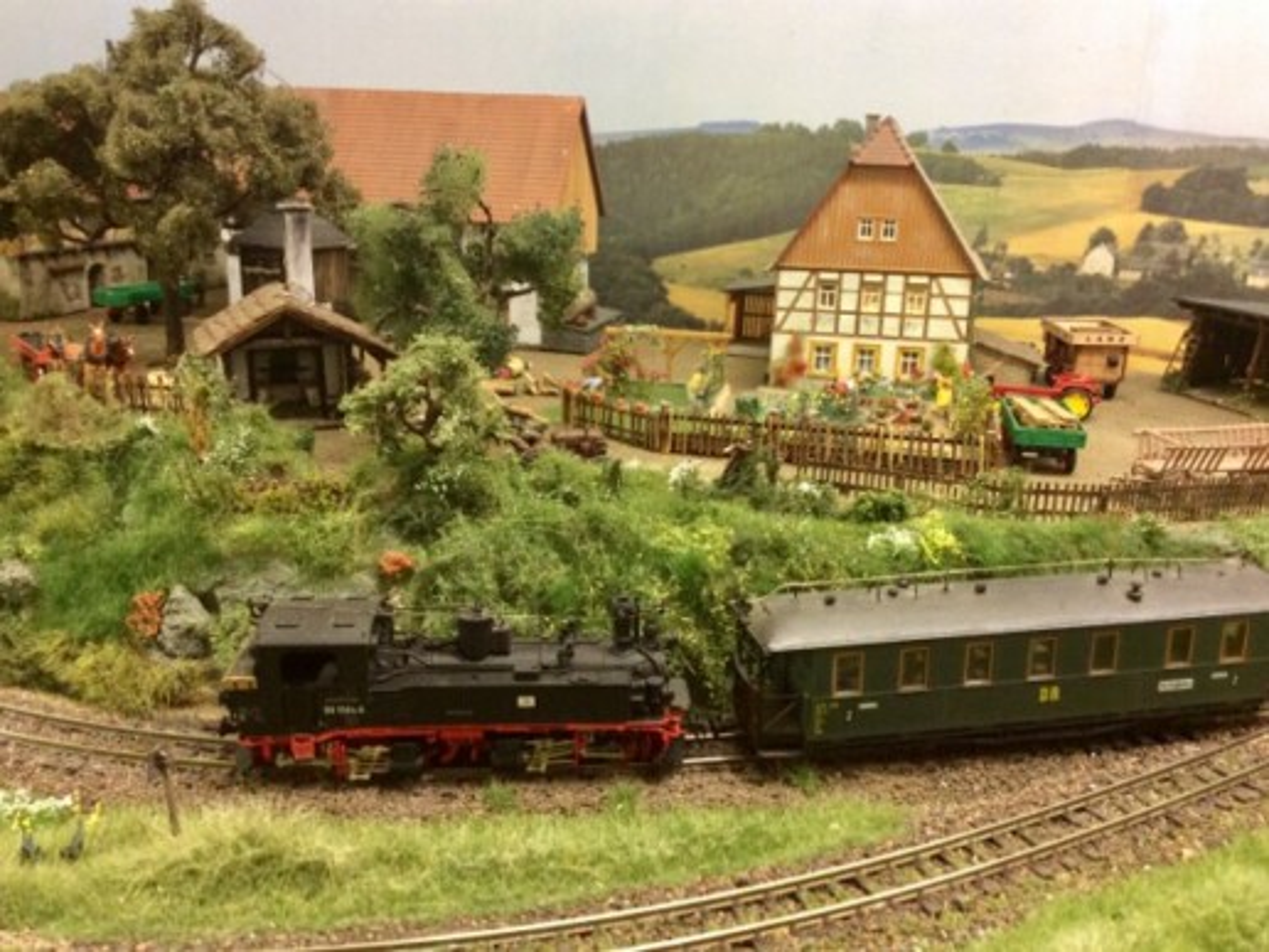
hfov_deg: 56.8
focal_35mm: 32
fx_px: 1173
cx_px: 634
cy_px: 476
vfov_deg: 44.2
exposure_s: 1/25
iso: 160
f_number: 2.4
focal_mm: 3.3
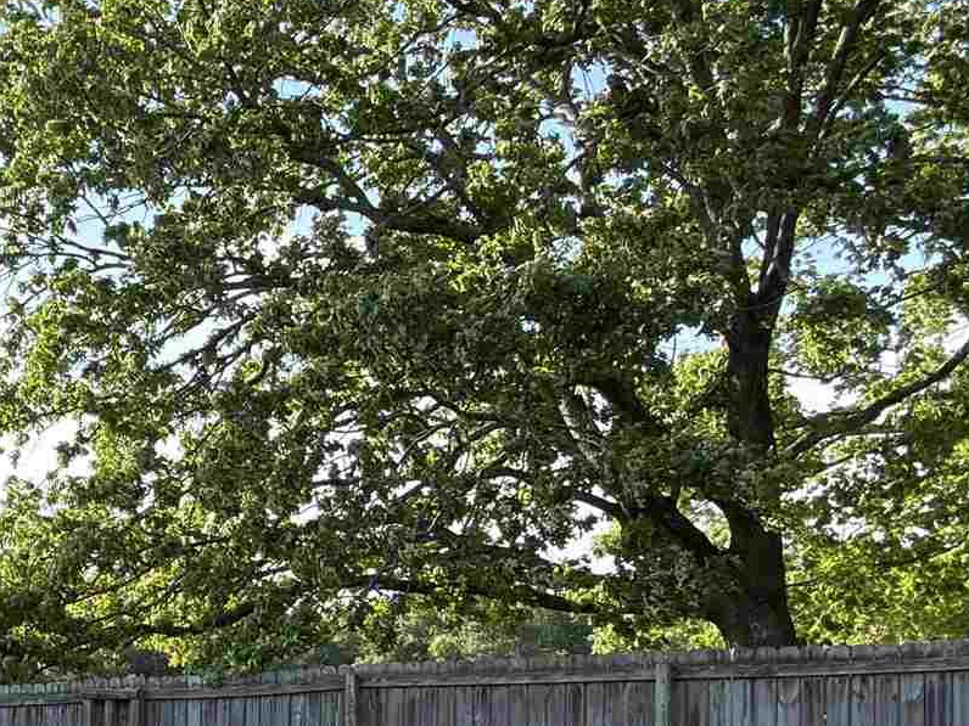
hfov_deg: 30.1
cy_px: 722
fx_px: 1512
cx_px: -206
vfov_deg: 25.7
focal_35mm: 54
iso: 20
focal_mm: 2.22
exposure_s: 1/216
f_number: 2.2
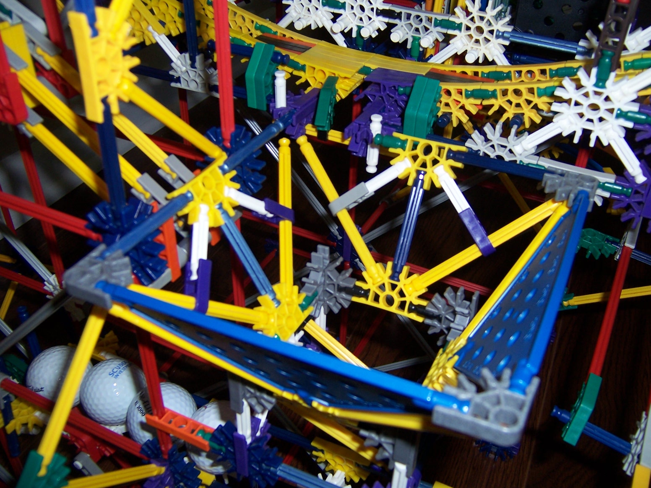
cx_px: 326
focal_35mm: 33
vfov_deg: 42.9
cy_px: 244
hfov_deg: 55.4
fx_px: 621
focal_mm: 5.5
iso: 80
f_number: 2.8
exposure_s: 1/60
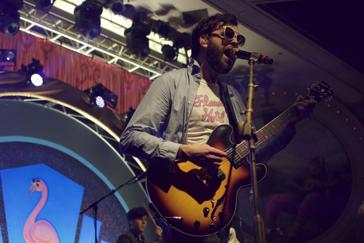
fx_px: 531
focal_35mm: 52
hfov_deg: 37.8
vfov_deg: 25.8
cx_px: 182
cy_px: 122
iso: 1600
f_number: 2.8
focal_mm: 35
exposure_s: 1/160
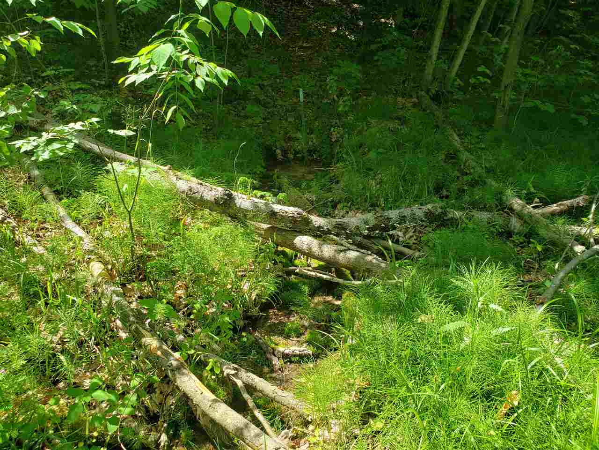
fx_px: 450
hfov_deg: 67.3
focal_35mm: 26
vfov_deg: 53.1
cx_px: 300
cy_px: 225
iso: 50
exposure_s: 1/283
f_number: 2.4
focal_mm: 4.3
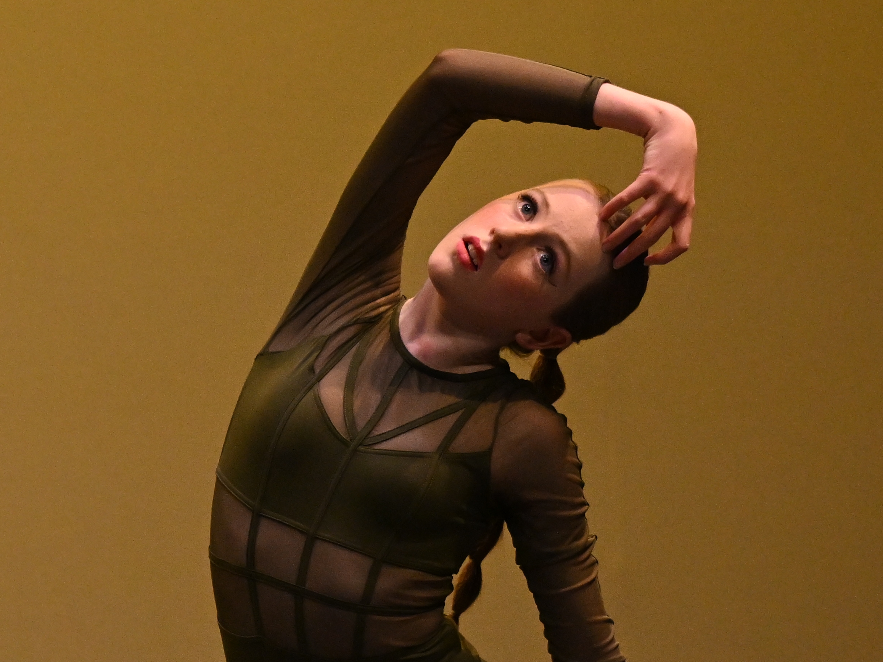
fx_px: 20992
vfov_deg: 1.8
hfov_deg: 2.4
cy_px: 464
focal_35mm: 823
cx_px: -135
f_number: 2.8
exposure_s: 1/1000
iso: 3200
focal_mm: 240
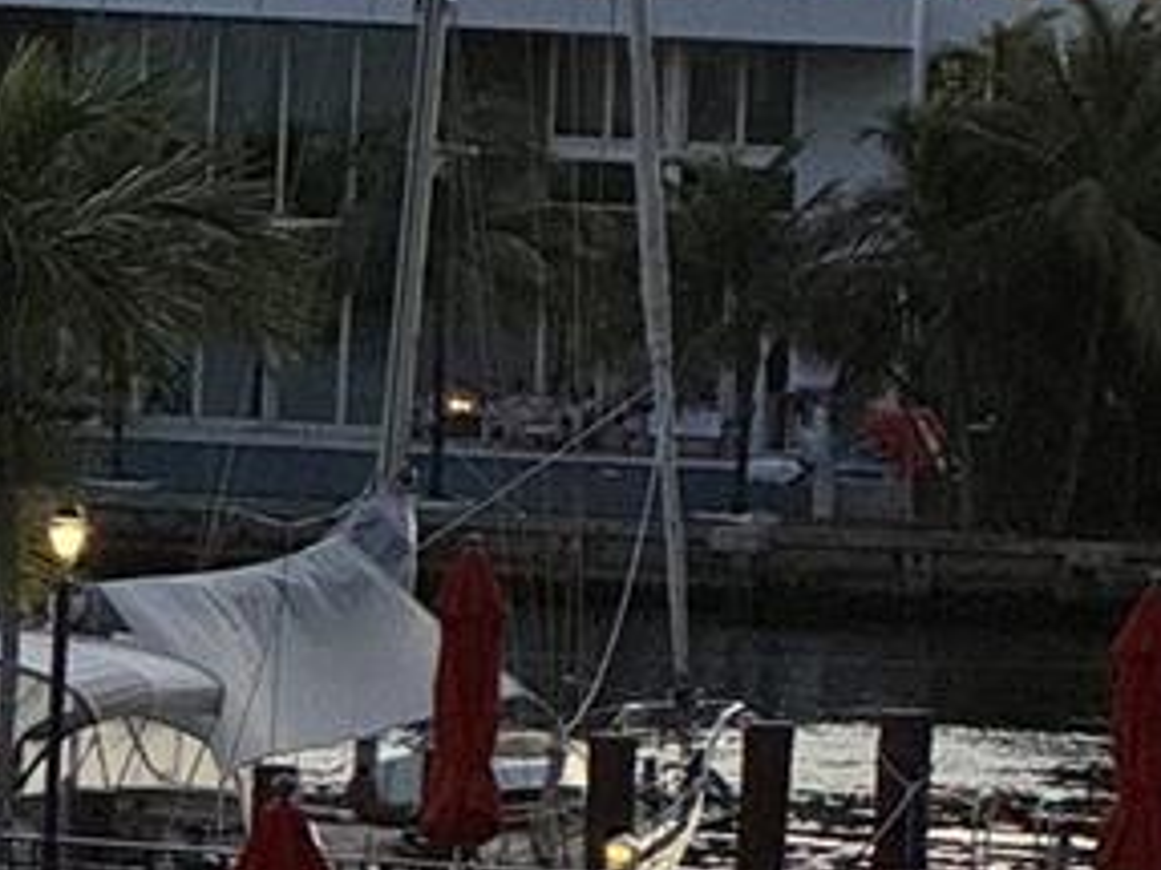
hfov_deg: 6.1
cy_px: 749
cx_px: -81
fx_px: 10795
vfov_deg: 4.6
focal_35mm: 322
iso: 200
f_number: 2.8
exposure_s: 1/120
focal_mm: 9
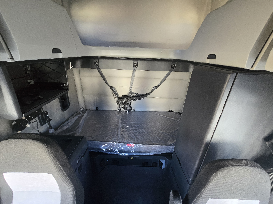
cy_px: 102
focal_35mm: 13
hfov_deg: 106.2
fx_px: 103
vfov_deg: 89.9
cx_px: 136
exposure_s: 1/60
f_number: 2.2
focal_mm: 2.2
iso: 800
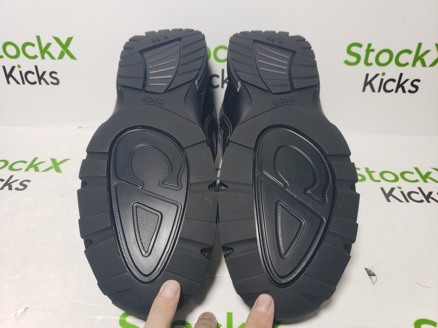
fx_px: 329
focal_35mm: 26
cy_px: 164
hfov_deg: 67.3
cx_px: 219
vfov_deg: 53.1
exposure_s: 1/279
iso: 50
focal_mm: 4.3
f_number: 1.5
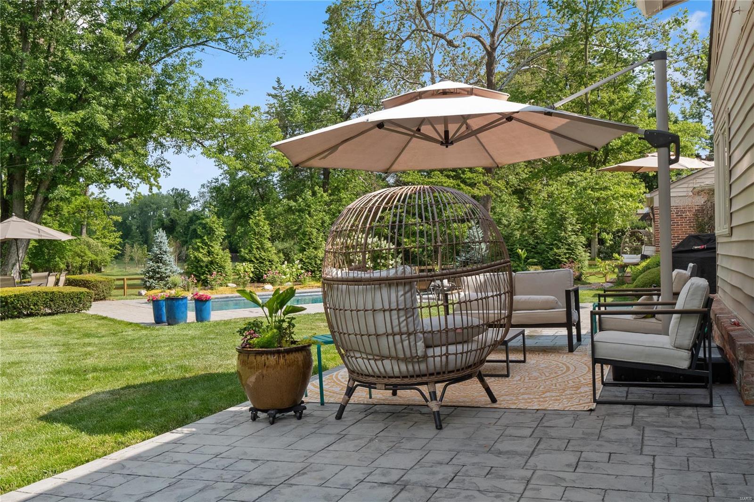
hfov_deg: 53.1
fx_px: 754
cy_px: 251
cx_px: 377
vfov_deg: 36.9
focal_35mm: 36
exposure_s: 1/200
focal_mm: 18
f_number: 8
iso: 400
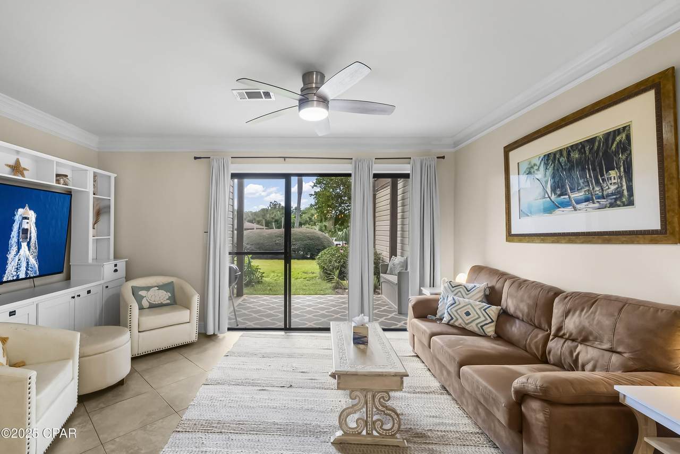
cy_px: 227
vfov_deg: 81.3
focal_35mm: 14
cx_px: 340
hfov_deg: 104.2
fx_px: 265
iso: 400
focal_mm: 14
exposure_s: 1
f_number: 8
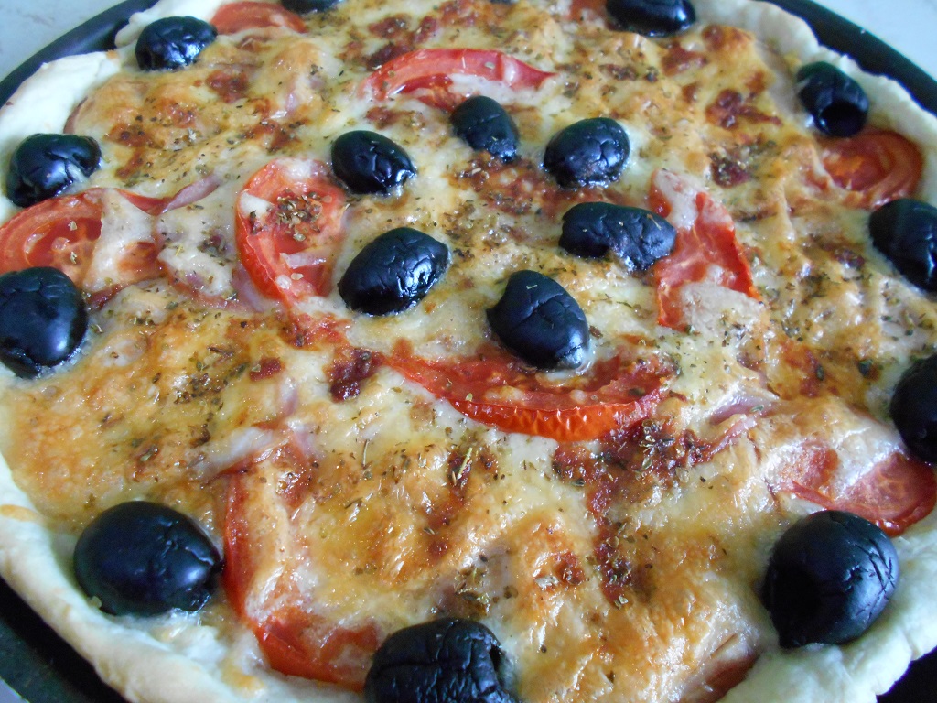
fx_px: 704
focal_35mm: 26
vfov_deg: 53.1
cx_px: 468
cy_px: 352
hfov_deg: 67.3
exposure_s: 1/40
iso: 800
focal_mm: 4.6
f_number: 3.2
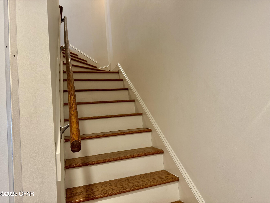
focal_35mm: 24
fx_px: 187
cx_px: 135
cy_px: 102
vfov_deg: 56.8
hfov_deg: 71.6
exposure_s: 1/60
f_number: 1.78
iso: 160
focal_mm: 6.76
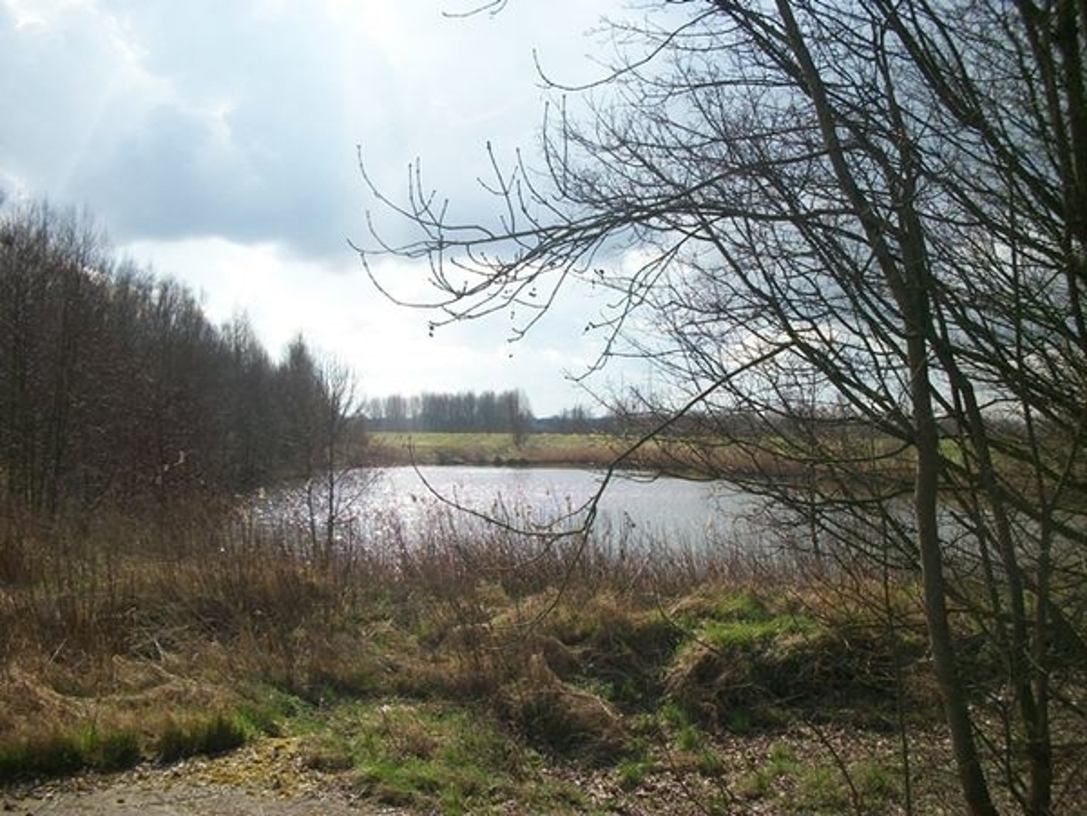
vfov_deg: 44.2
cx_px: 544
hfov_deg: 56.8
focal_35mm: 32
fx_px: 1005
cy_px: 408
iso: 80
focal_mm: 5.7
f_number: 8.8
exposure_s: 1/160
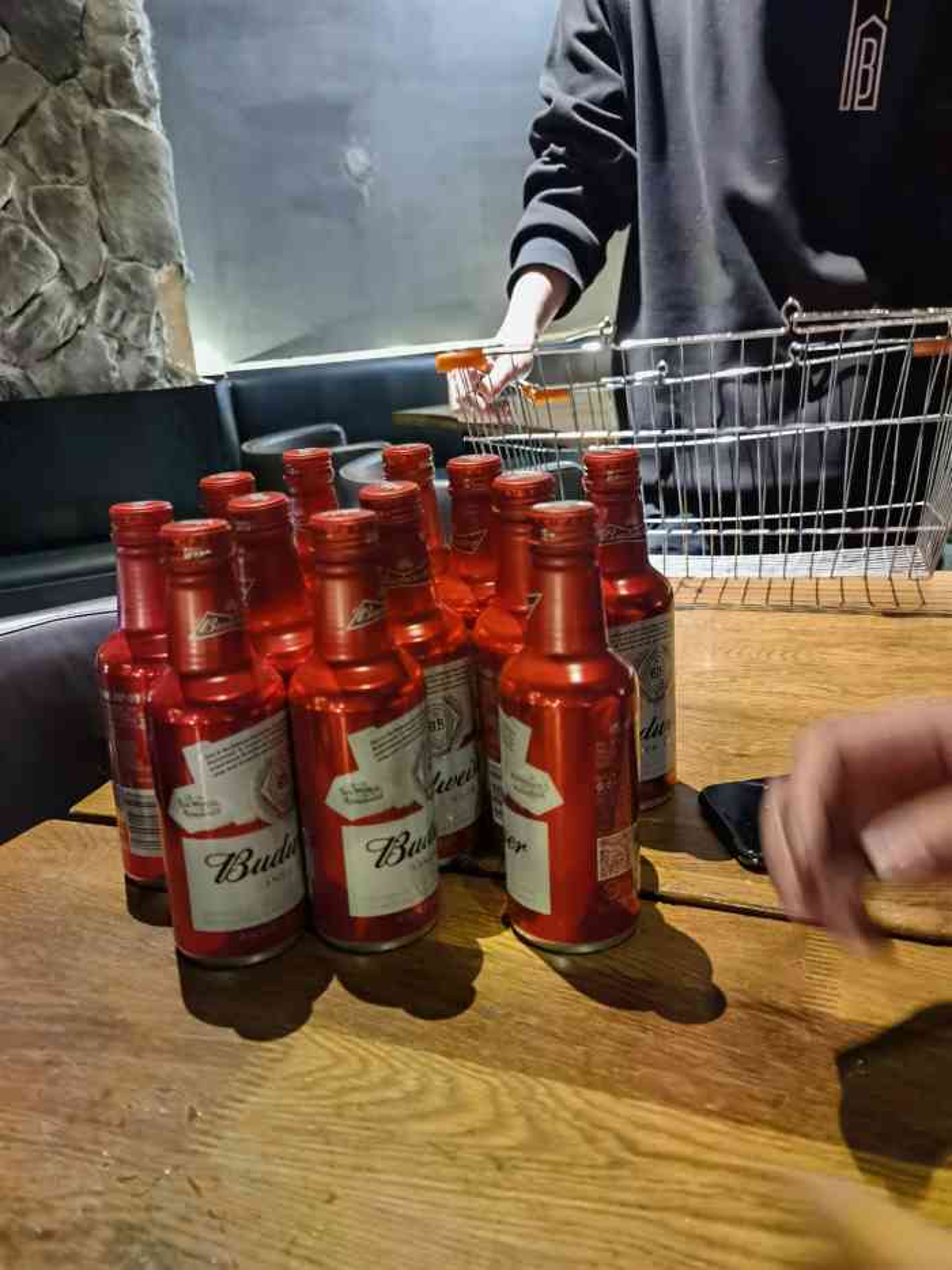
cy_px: 635
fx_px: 990
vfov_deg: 65.3
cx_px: 476
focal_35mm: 27
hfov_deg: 51.4
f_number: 1.9
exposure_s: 1/20
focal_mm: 6.67
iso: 640
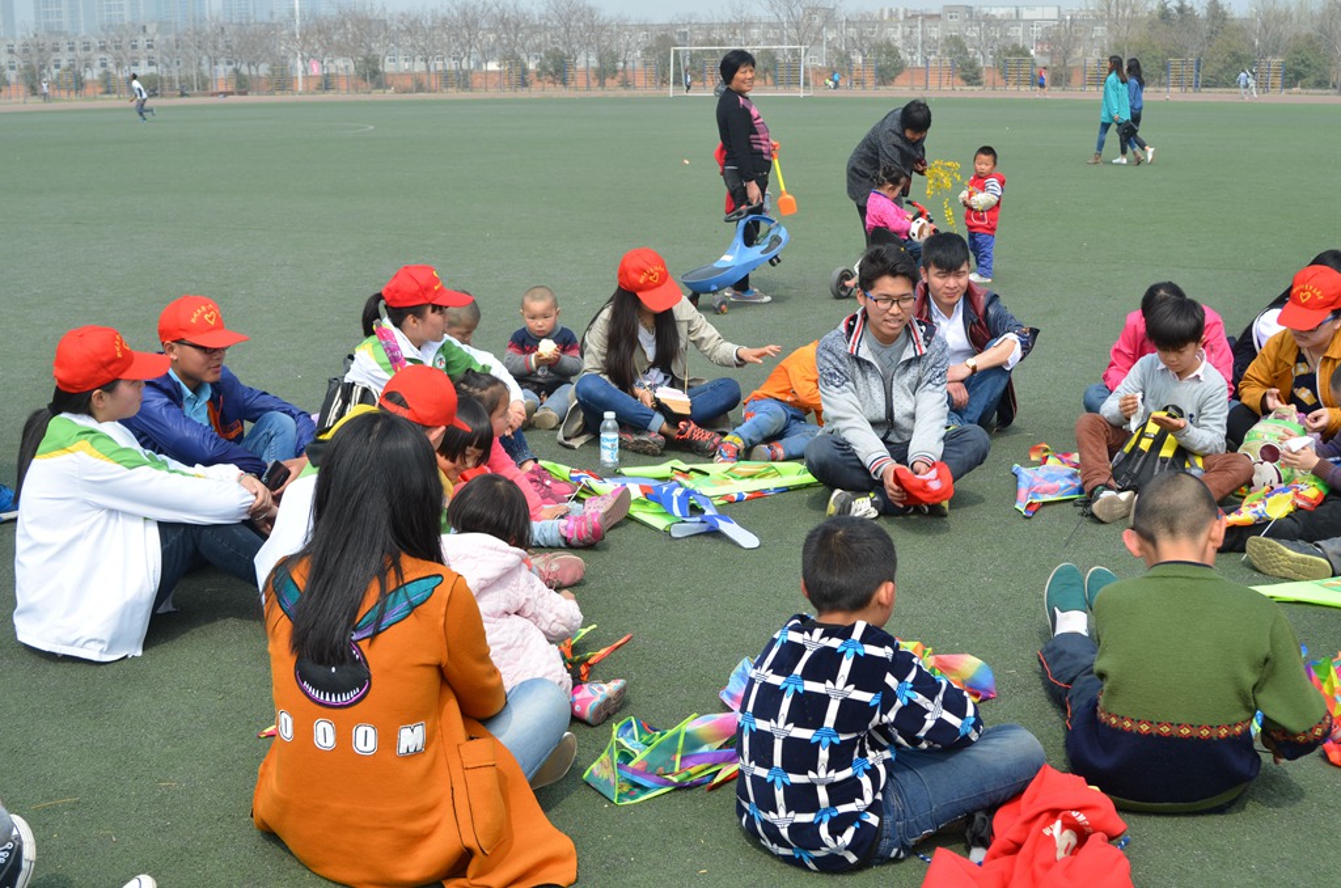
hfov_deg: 46.5
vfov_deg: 31.7
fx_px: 1561
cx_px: 670
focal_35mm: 42
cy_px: 444
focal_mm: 28
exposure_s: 1/250
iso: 100
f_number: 8
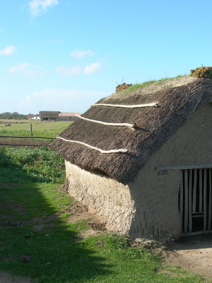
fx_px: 417
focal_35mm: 51
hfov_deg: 27.9
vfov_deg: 37.5
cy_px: 141
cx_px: 175
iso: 50
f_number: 4.8
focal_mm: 7.8
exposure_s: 1/280
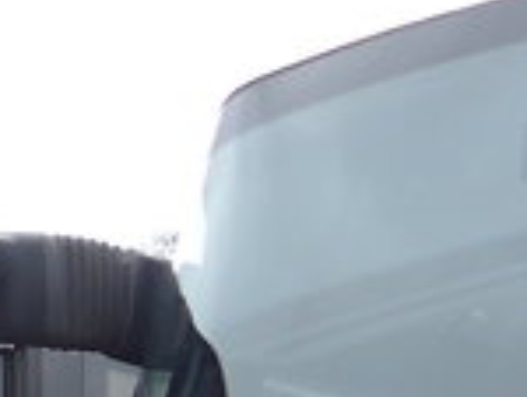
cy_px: 773
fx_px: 3538
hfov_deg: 7.8
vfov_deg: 6.3
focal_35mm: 232
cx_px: 1332
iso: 80
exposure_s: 1/500
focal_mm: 6
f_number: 2.8
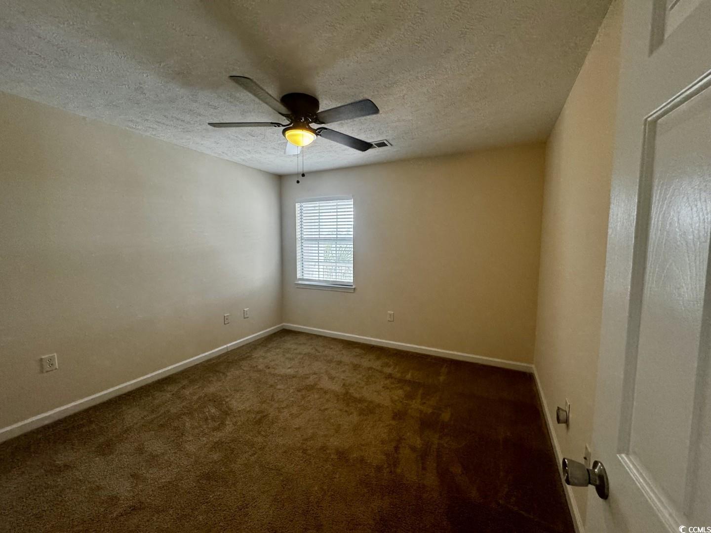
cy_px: 266
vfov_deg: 85.7
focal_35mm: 14
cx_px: 356
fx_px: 288
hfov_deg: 102.1
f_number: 2.2
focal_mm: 2.22
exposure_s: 1/120
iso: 200
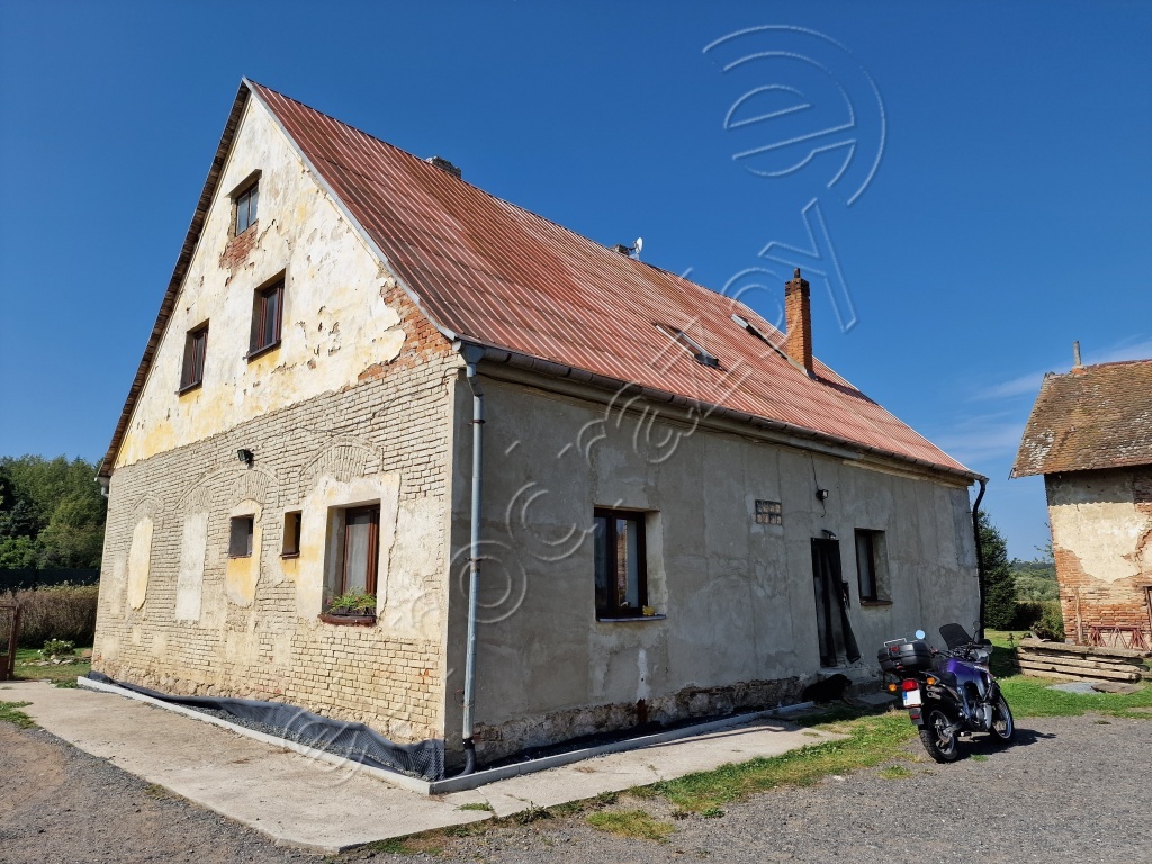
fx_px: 765
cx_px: 576
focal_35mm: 23
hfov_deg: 73.9
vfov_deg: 58.9
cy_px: 432
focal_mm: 6.4
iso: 50
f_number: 1.8
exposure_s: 1/1820
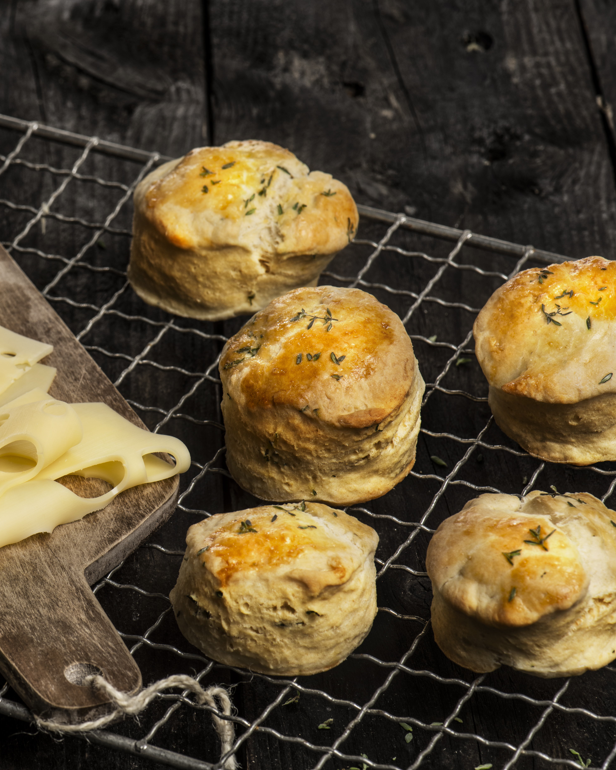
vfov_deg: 13.0
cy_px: 384
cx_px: 42
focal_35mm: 148
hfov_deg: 10.4
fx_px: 3373
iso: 50
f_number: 16
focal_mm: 105
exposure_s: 1/160
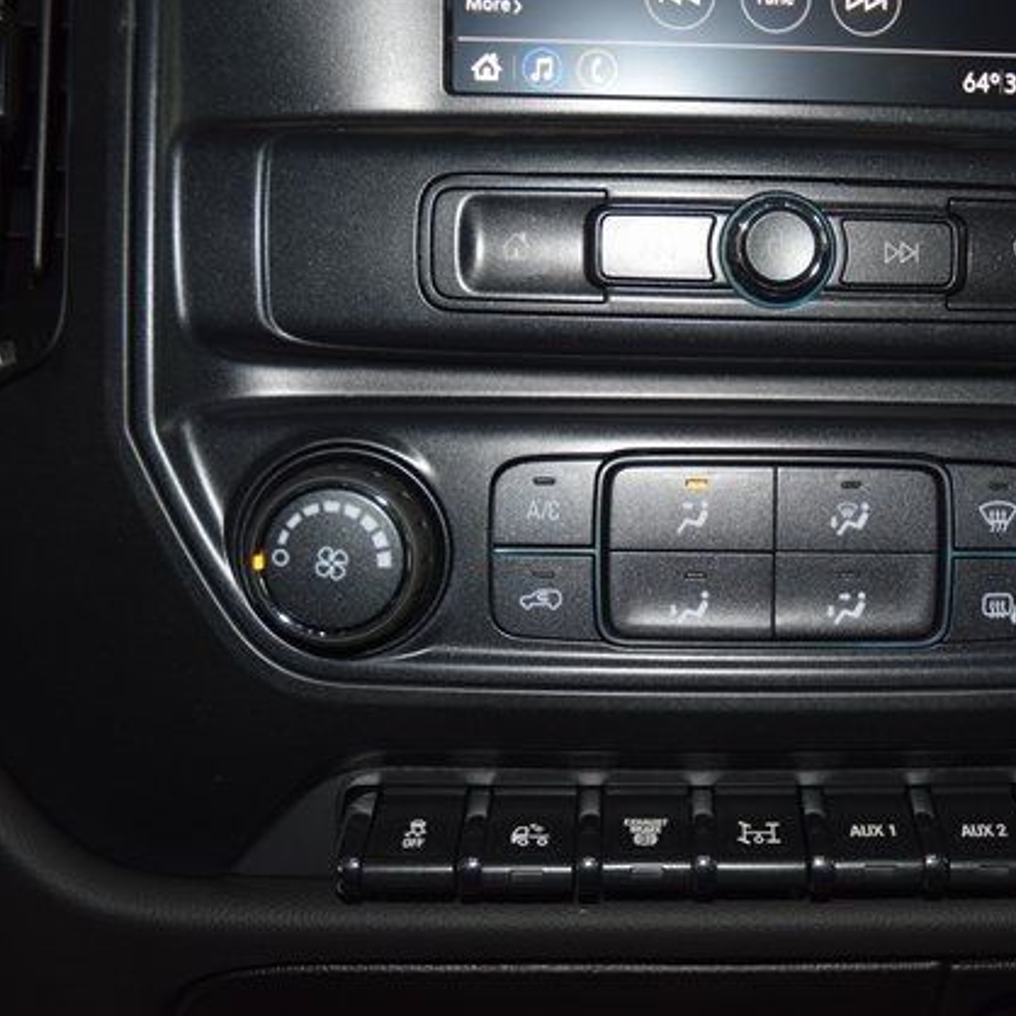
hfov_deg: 31.8
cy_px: 517
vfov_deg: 32.4
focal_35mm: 53
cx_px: 775
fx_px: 1748
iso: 560
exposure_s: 1/50
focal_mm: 27
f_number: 3.8
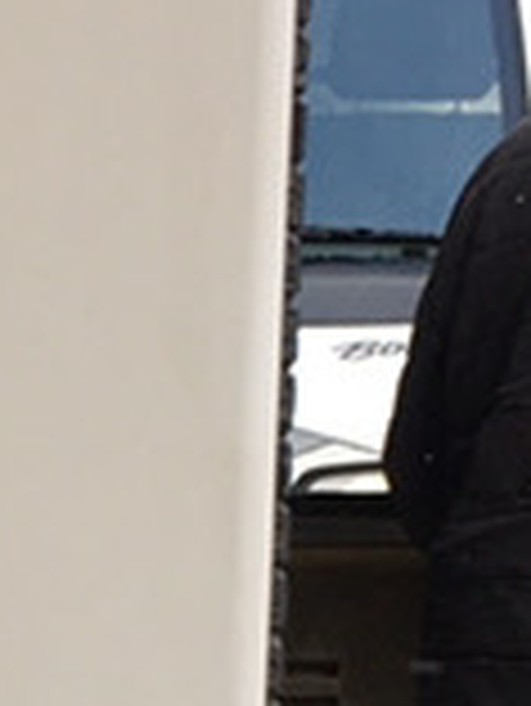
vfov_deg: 8.7
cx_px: -698
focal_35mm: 221
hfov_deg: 6.4
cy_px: 1066
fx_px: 4514
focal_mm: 4.15
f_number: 2.2
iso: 32
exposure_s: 1/120
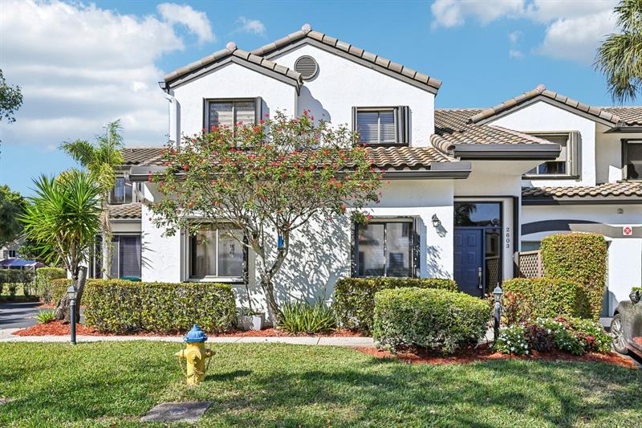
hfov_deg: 72.6
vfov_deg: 52.2
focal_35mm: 24
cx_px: 321
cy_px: 214
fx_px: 437
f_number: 8
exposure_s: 1/4000
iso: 1250
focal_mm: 24.5
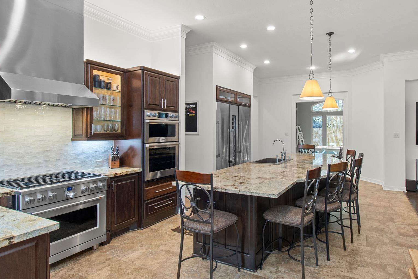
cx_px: 240
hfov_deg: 83.4
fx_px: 232
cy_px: 127
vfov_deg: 61.8
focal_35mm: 20
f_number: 8
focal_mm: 10
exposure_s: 1/6
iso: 320
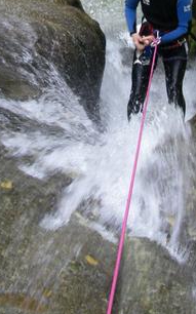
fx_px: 676
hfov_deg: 16.5
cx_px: 105
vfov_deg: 25.3
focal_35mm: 79
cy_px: 26
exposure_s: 1/50
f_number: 3.3
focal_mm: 6.3
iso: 125
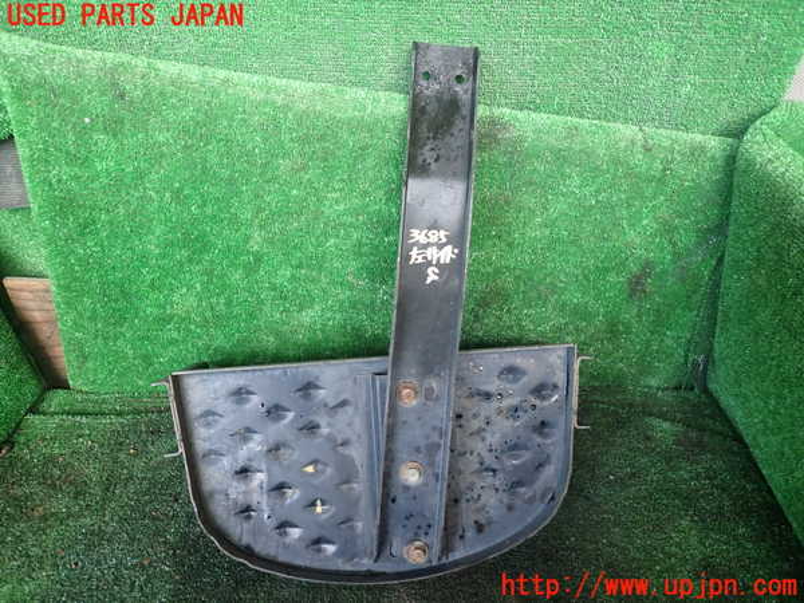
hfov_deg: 69.4
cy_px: 302
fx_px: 581
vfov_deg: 54.9
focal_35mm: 25
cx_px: 402
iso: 200
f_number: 2
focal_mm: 4.5
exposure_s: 1/50
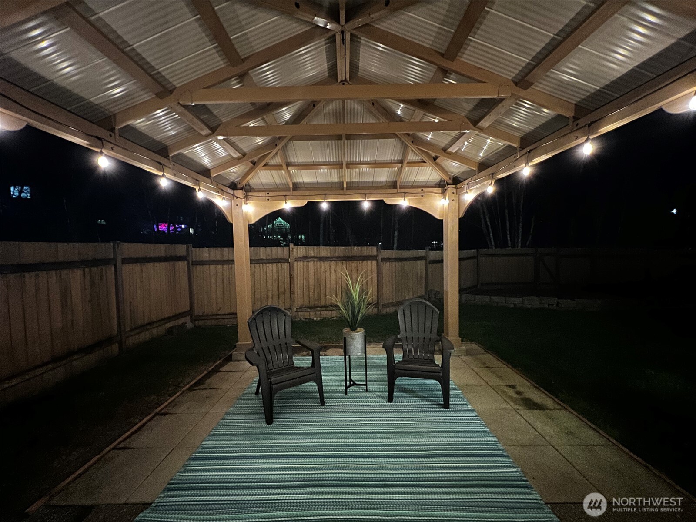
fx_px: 261
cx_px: 348
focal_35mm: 13
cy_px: 261
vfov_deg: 89.9
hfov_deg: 106.2
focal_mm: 1.57
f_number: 1.8
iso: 640
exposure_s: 1/15
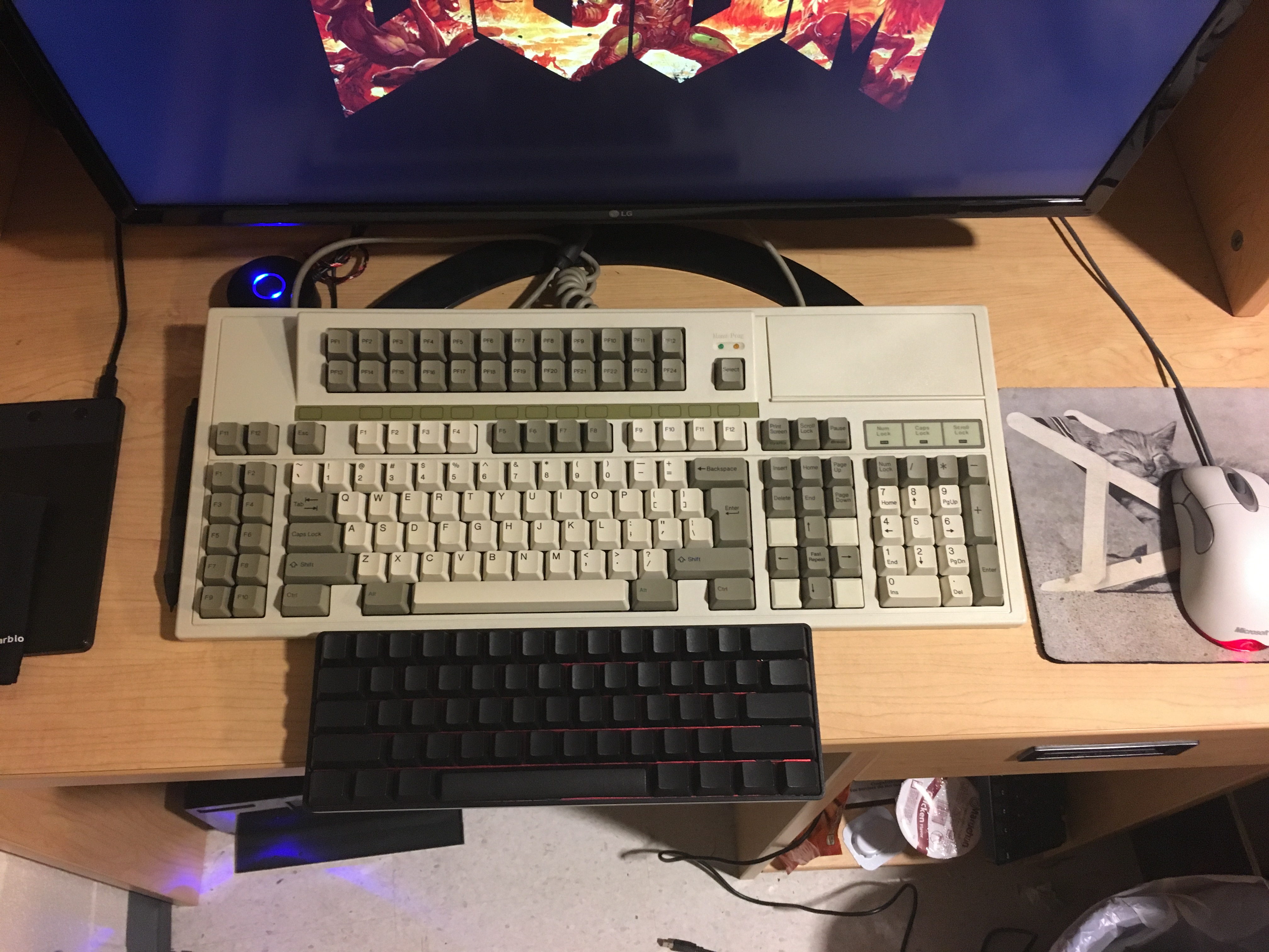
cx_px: 634
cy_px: 476
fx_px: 1063
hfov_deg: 61.7
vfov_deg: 48.2
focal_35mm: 29
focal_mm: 4.15
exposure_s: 1/17
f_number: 2.2
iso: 200
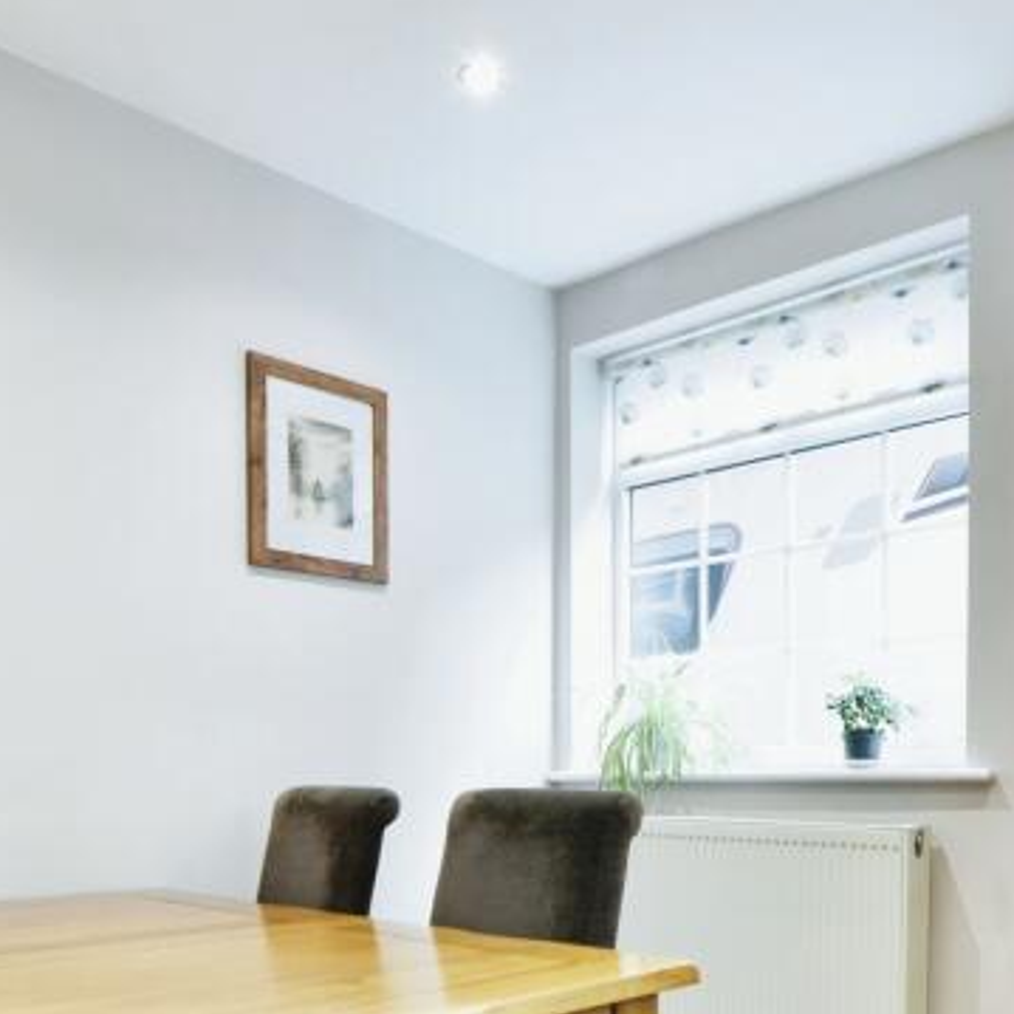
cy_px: 808
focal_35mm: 34
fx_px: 1127
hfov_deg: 48.1
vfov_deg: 46.0
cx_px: 619
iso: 800
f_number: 8
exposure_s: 1/13
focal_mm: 14
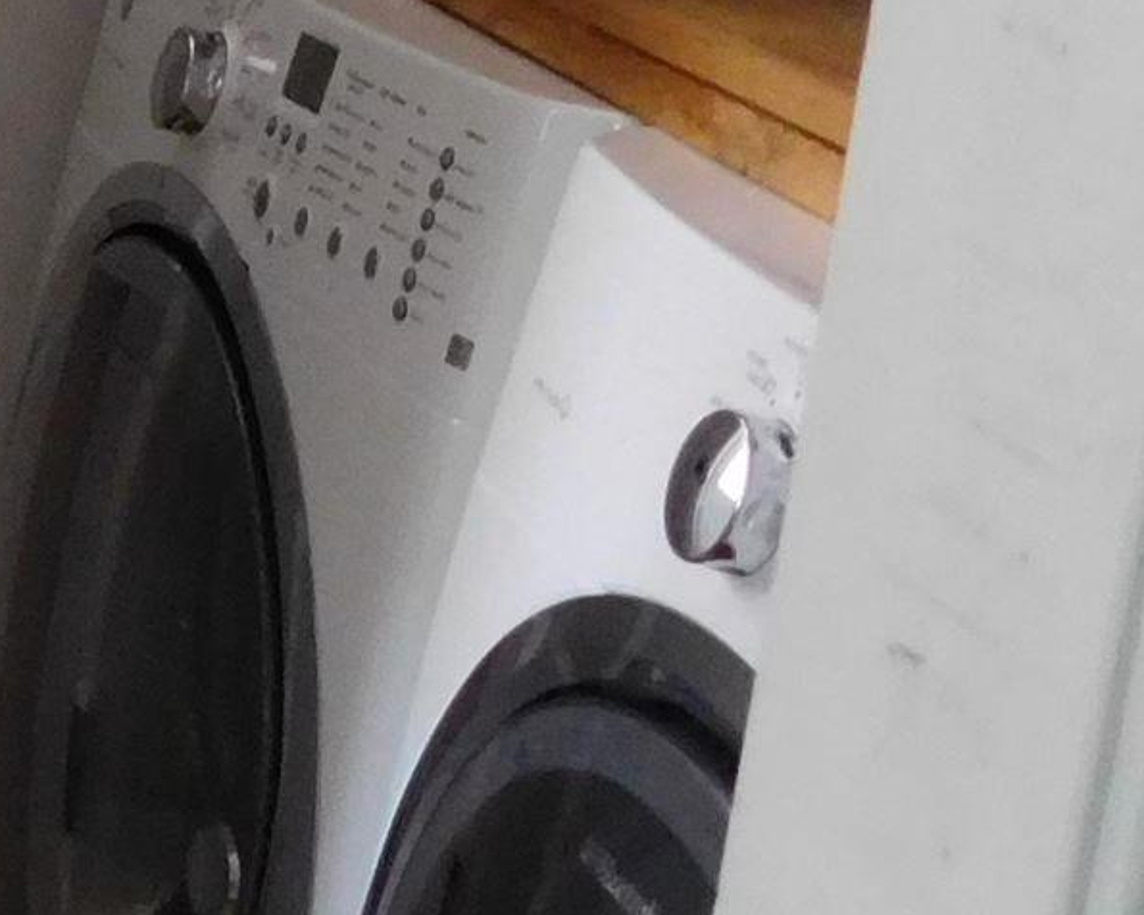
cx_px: -1131
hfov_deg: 14.0
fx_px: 3928
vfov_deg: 13.2
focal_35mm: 116
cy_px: 210
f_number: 3
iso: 400
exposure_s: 1/10
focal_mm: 4
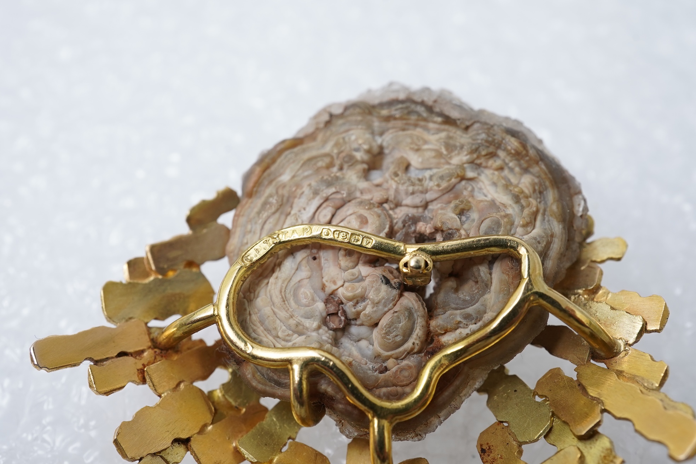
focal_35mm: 45
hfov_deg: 43.6
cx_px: 348
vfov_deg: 29.9
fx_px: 870
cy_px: 232
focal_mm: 30
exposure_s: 1/125
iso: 400
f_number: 18
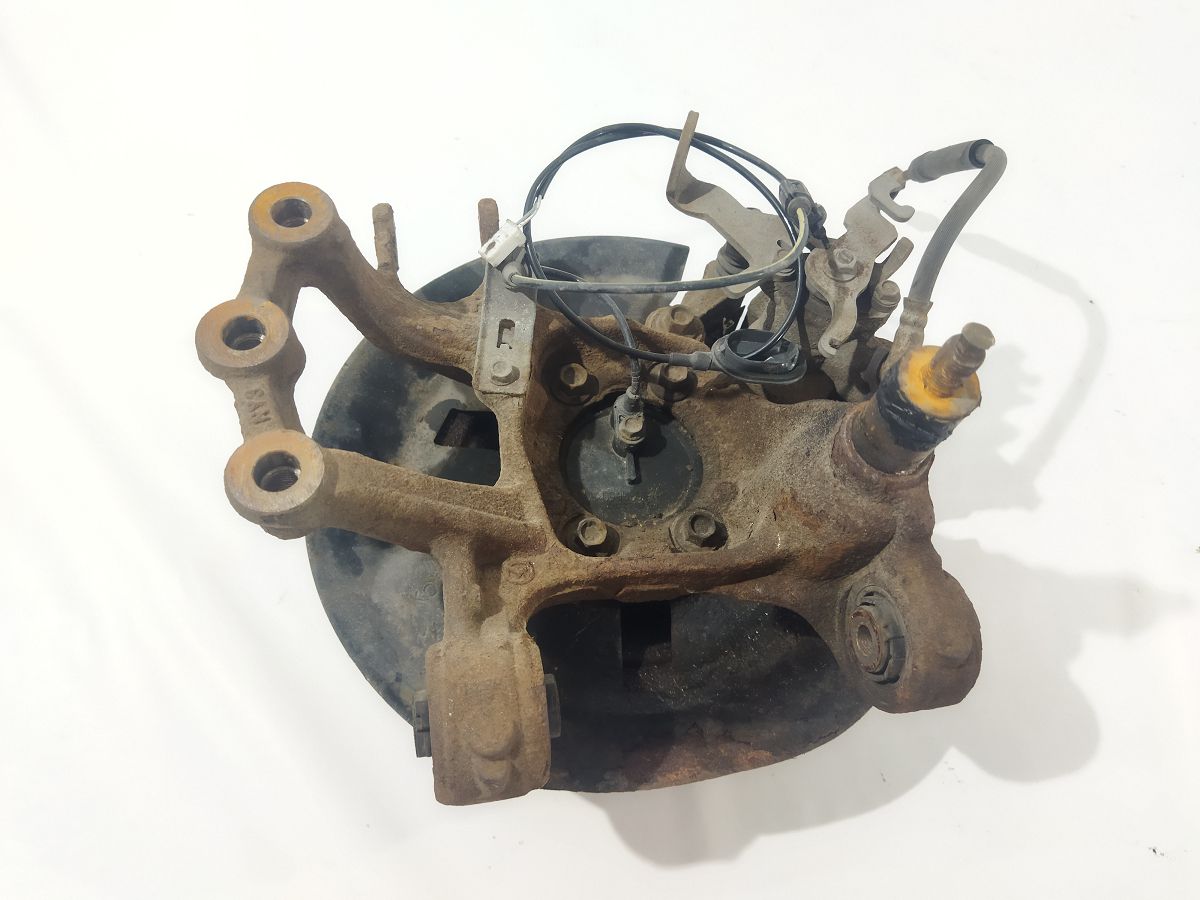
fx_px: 936
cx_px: 600
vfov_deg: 51.4
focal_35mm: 27
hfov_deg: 65.3
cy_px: 450
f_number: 1.79
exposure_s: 1/50
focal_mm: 4.71
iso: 222
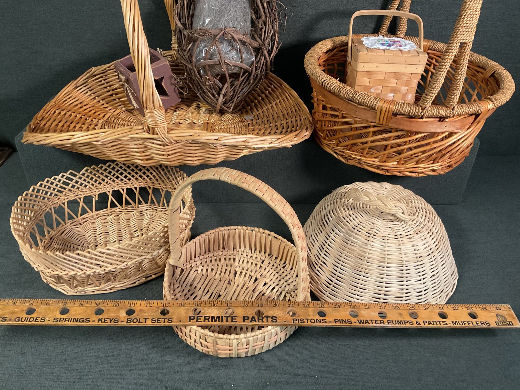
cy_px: 195
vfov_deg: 48.2
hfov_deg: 61.7
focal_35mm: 29
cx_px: 260
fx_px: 436
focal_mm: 3
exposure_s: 1/60
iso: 250
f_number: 1.8
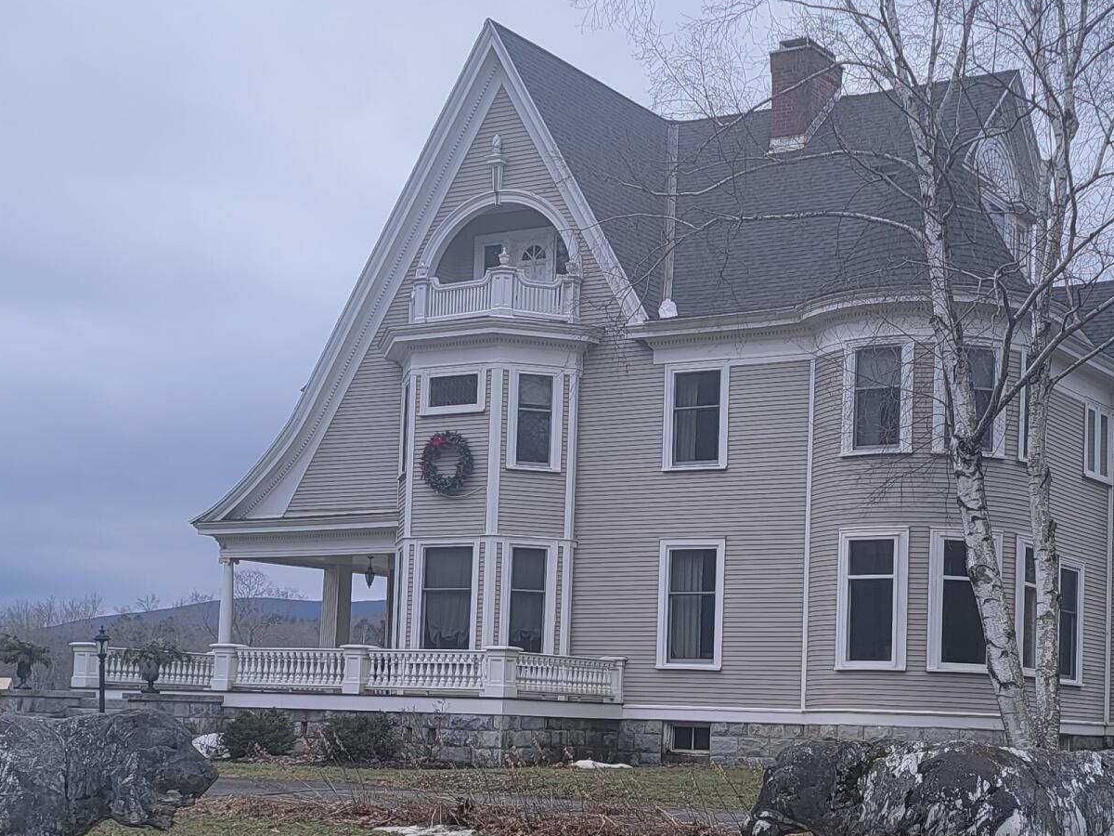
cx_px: 675
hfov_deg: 32.1
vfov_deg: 24.2
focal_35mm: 60
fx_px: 1931
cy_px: 616
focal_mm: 6.7
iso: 16
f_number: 1.8
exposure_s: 1/353
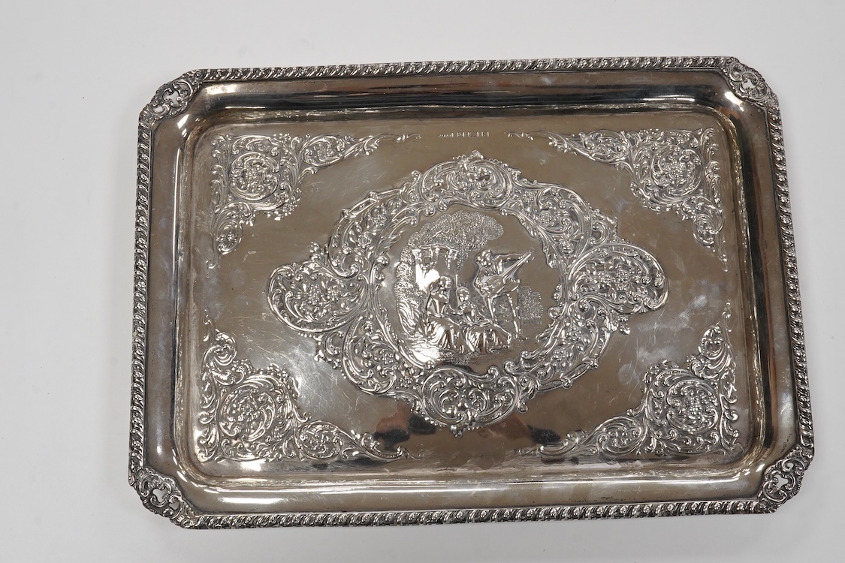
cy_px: 282
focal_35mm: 45
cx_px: 422
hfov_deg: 43.6
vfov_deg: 29.9
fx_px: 1056
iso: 2500
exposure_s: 1/100
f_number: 20
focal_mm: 30
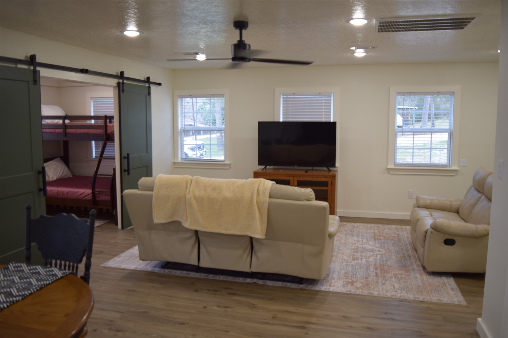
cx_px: 254
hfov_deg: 61.9
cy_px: 169
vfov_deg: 43.6
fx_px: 423
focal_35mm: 30
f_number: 3.5
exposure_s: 1/60
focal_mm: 20
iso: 400
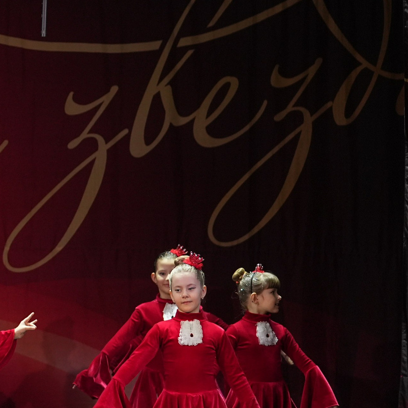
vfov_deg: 6.6
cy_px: 156
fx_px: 3547
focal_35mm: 266
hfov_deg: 6.5
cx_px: -222
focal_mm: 98
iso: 2000
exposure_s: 1/400
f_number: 2.8
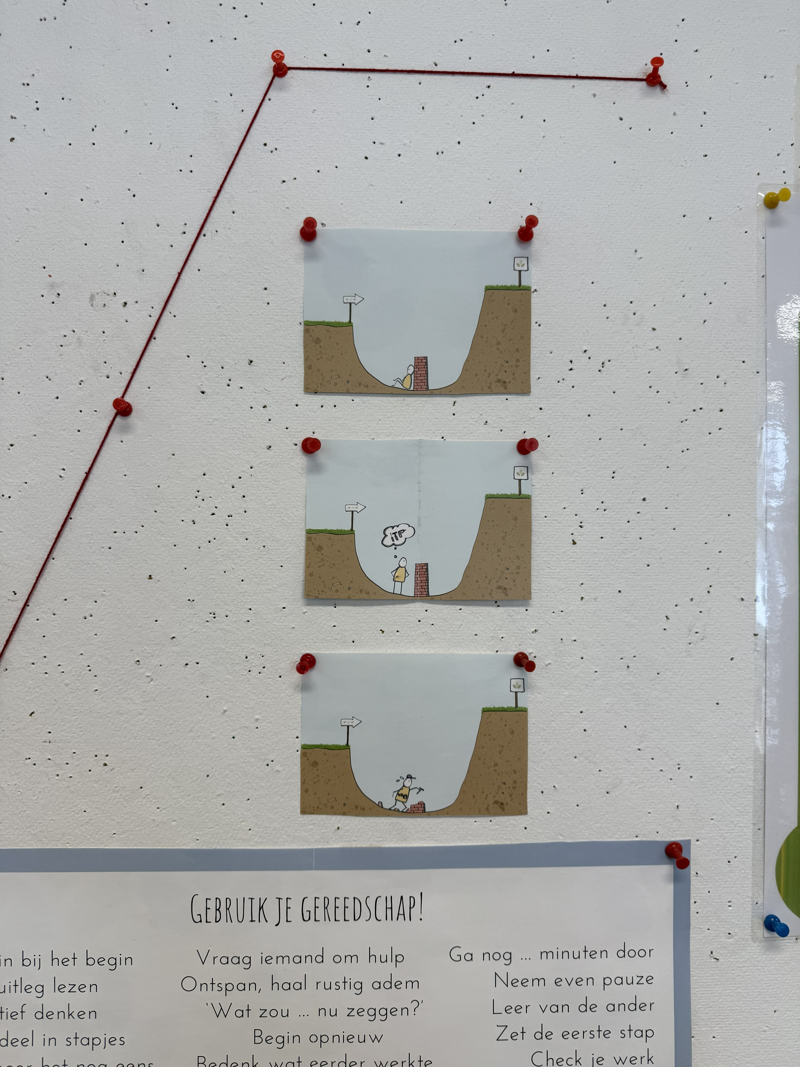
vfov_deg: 71.6
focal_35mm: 24
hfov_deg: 56.8
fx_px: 740
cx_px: 400
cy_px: 534
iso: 64
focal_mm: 6.76
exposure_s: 1/166
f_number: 1.78
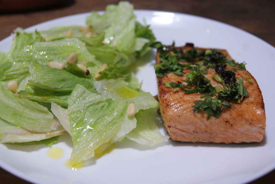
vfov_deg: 25.8
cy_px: 92
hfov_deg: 37.9
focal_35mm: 52
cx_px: 138
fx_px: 401
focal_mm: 35
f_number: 5
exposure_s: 1/5
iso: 400
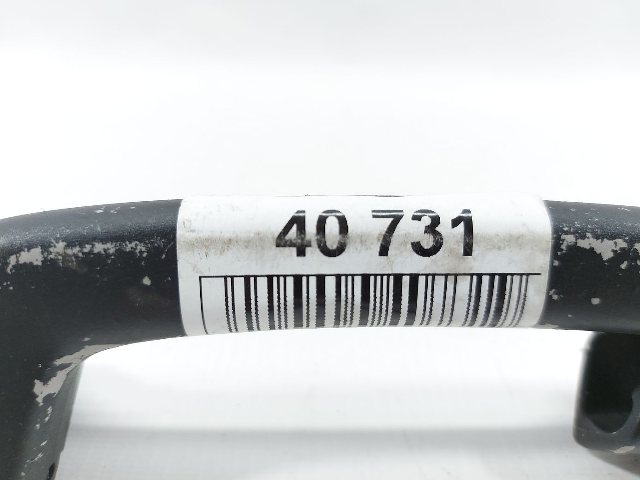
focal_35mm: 24
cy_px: 240
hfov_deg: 71.6
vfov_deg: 56.8
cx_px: 320
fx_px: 444
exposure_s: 1/50
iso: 80
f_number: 1.8
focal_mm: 5.23
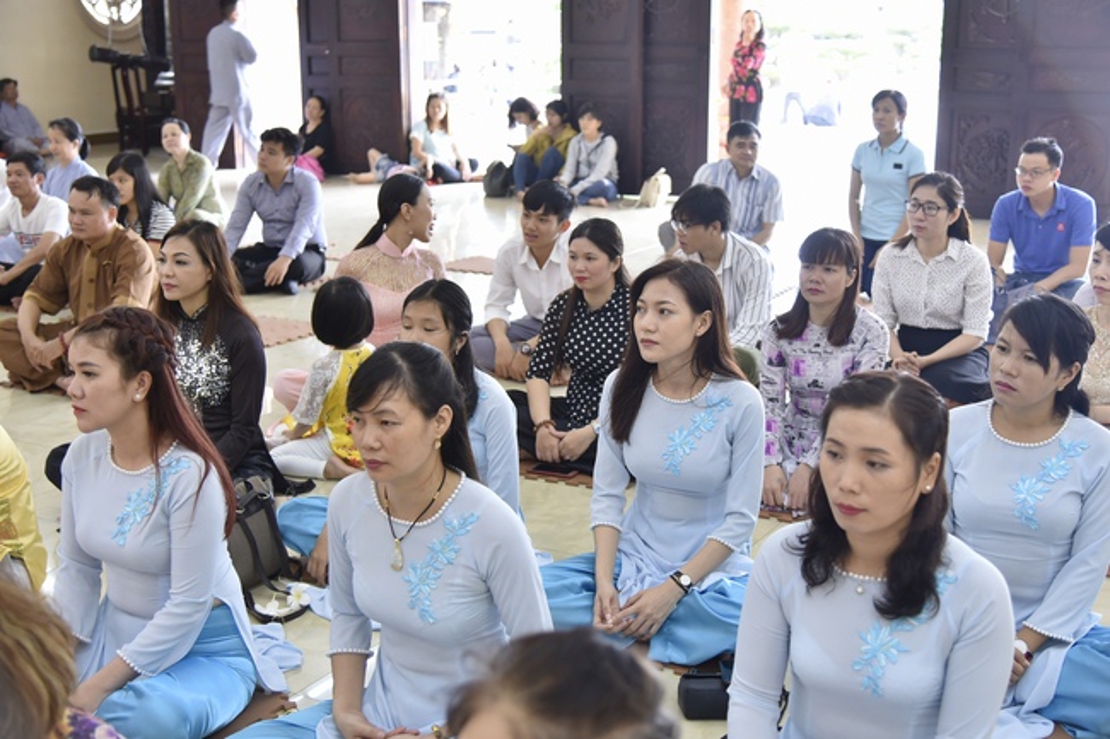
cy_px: 370
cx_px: 555
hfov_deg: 42.8
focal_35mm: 46
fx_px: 1418
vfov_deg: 29.2
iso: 800
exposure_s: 1/50
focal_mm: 46
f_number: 4
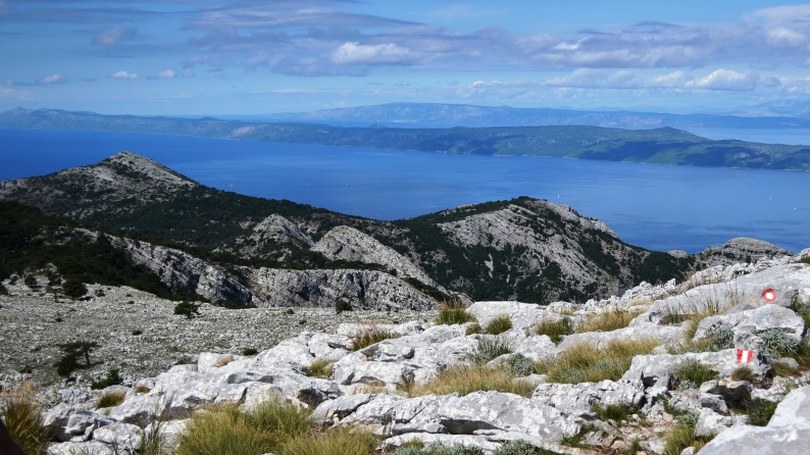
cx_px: 518
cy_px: 195
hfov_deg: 35.4
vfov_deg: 20.5
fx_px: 1260
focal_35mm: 59
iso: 160
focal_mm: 29
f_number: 4.5
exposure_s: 1/2500
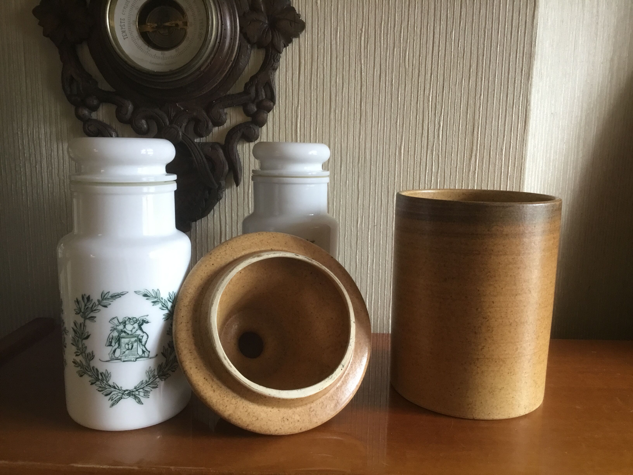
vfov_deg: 45.4
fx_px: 567
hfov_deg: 58.4
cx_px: 316
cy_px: 238
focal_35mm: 31
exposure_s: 1/33
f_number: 2.4
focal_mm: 3.3
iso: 160
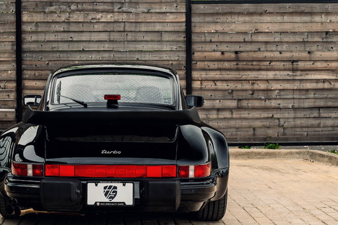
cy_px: 107
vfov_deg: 19.4
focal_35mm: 70
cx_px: 116
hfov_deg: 28.7
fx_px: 657
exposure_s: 1/50
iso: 320
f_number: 3.8
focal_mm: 35
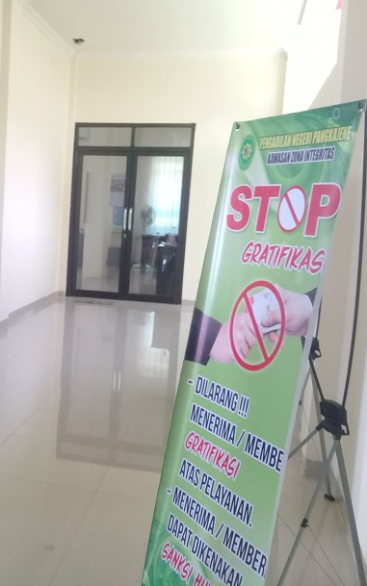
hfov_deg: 27.7
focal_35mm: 44
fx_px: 704
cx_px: 12
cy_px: 293
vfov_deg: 45.3
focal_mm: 3.3
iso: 100
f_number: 2.2
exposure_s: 1/33
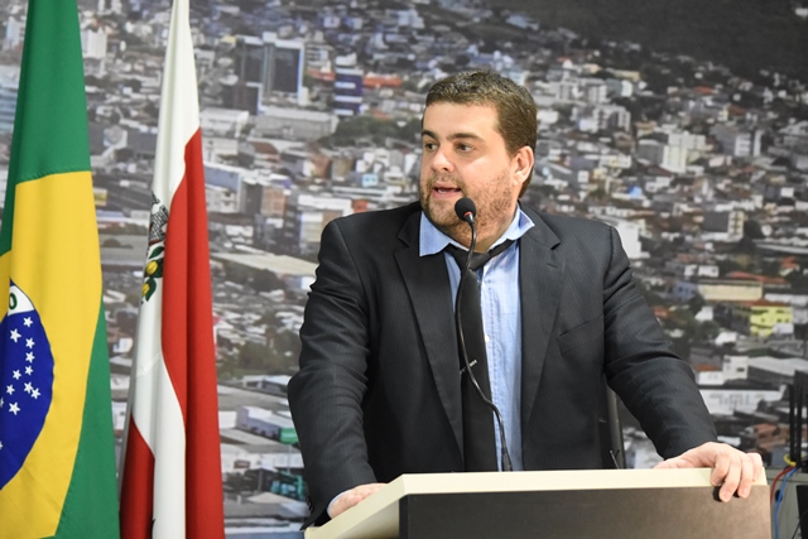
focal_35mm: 108
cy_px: 270
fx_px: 2424
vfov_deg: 12.7
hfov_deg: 18.9
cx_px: 404
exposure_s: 1/60
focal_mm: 72
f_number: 4.5
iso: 4000
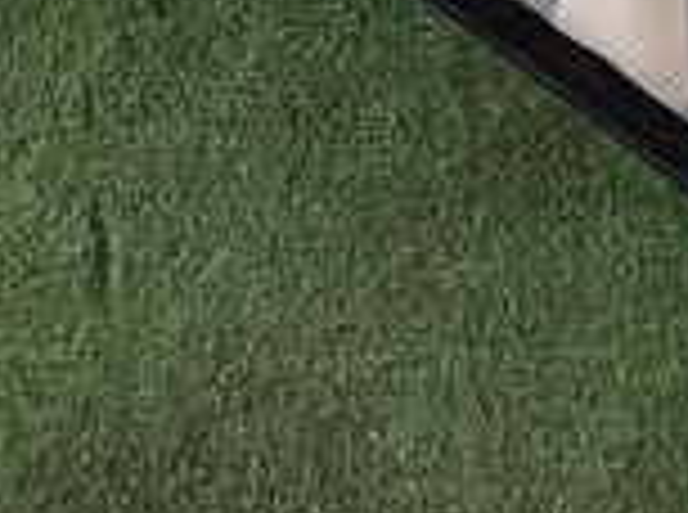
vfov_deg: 12.2
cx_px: 445
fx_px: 2340
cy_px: -140
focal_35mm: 118
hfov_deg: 16.7
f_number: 6.3
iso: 100
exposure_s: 1/30
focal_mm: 5.4
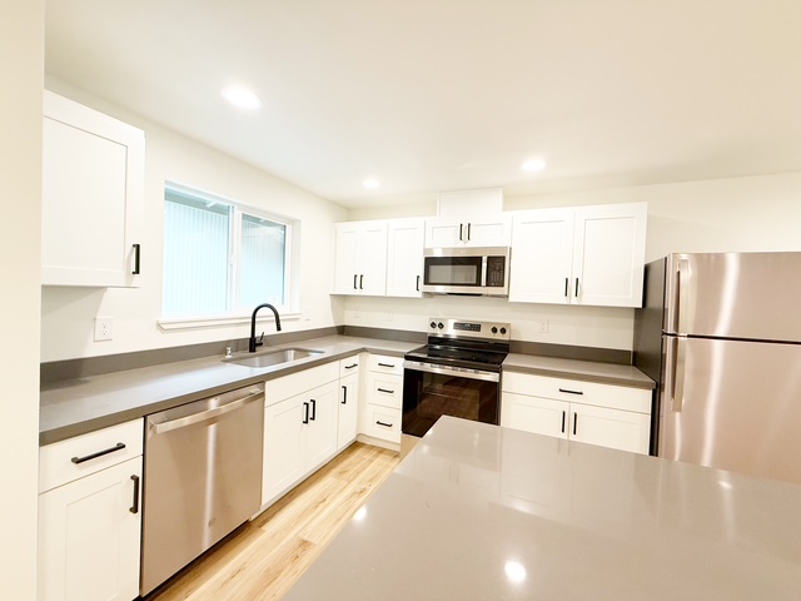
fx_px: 324
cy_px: 300
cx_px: 400
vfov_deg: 85.7
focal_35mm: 14
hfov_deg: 102.1
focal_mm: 2.22
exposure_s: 1/120
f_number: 2.2
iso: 160
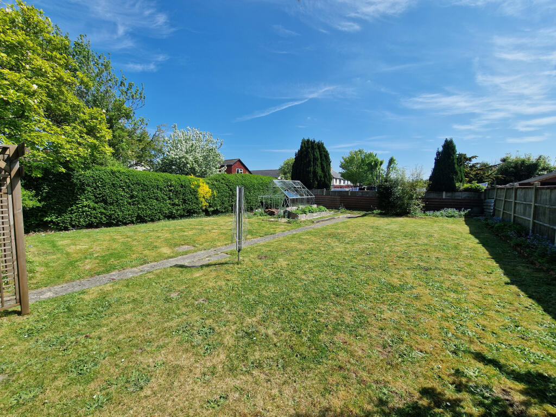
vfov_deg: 89.9
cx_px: 278
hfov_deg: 106.2
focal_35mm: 13
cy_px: 208
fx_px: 209
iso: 50
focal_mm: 2.2
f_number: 2.2
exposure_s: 1/2864
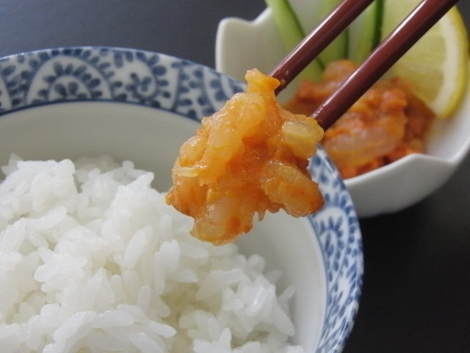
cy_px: 176
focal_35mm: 80
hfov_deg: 24.4
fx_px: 1086
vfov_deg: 18.4
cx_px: 235
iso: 400
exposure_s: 1/13
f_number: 10.5
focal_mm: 13.6
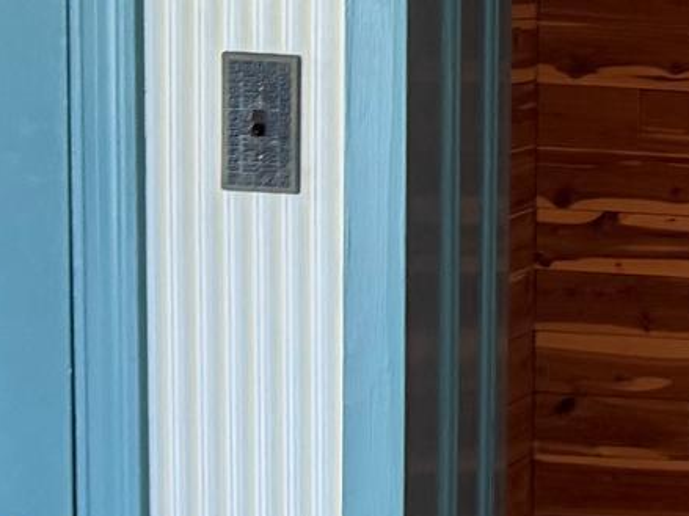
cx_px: 1416
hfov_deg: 14.4
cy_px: 238
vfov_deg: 13.2
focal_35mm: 112
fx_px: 2229
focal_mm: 6.76
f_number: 1.78
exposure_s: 1/60
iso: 320
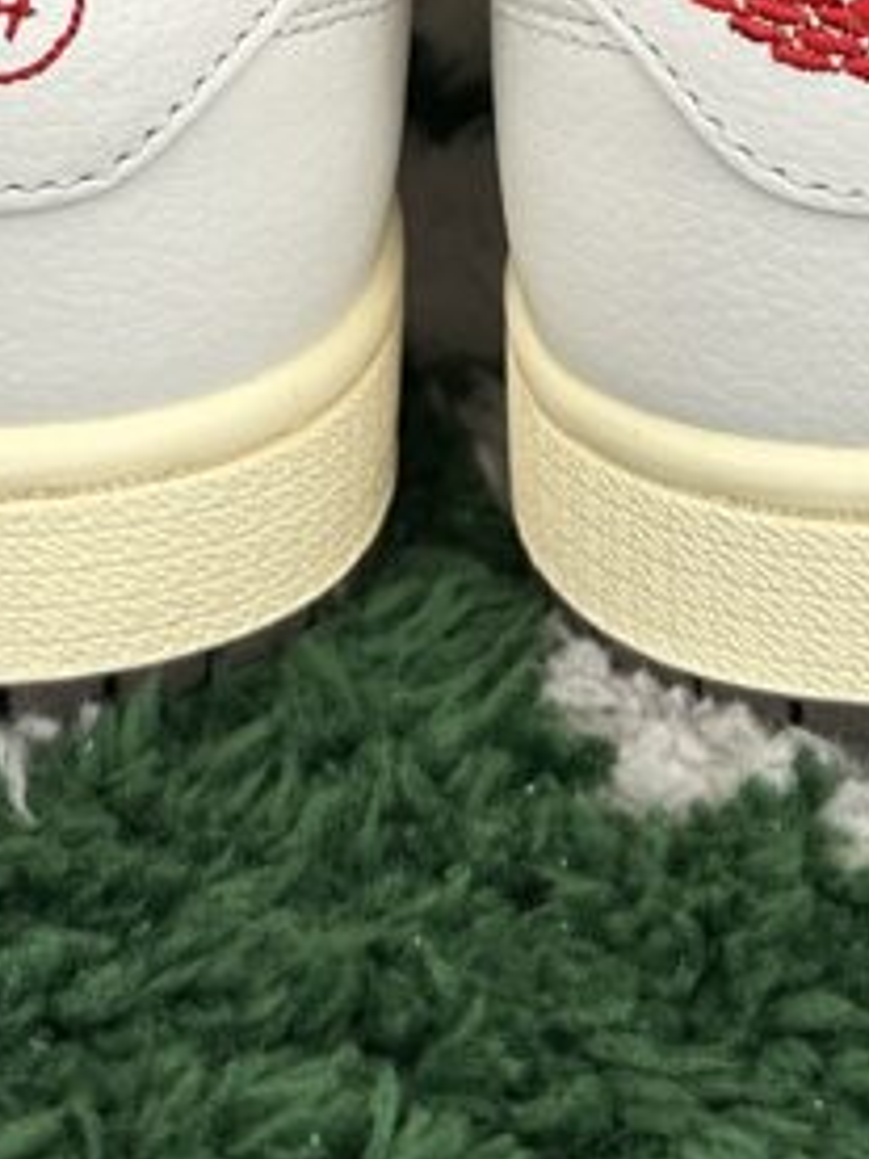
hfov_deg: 16.6
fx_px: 2979
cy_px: -277
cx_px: 500
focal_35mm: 89
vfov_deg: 20.4
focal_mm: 6.86
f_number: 1.78
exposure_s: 1/50
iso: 320
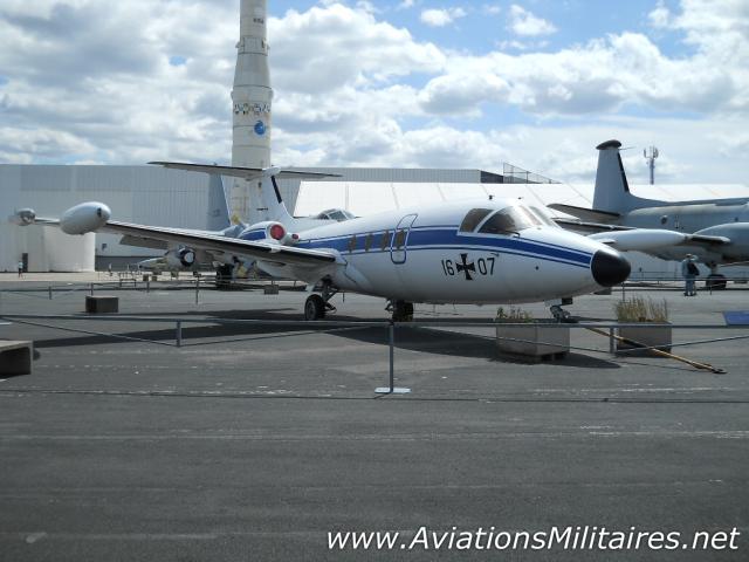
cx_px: 374
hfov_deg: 45.8
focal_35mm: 41
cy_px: 281
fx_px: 887
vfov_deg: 35.1
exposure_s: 1/500
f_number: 5.5
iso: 80
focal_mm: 6.72
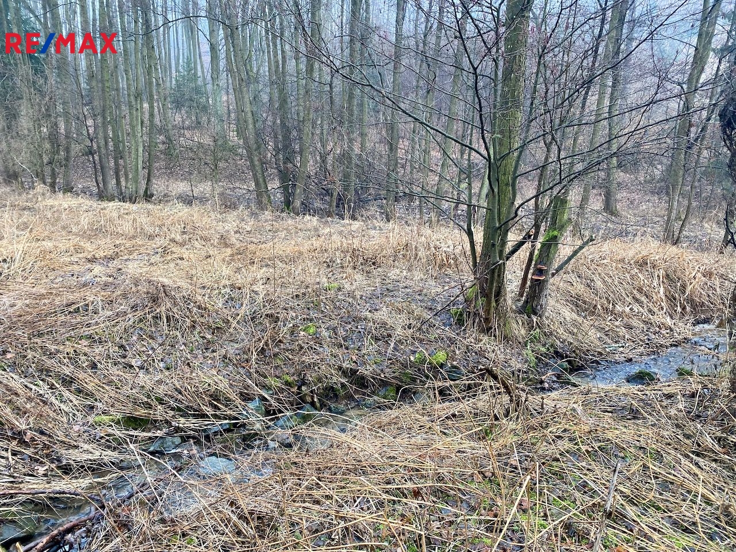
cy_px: 276
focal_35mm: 26
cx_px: 368
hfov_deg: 67.3
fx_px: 553
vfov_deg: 53.1
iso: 100
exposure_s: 1/121
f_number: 1.8
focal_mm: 4.25
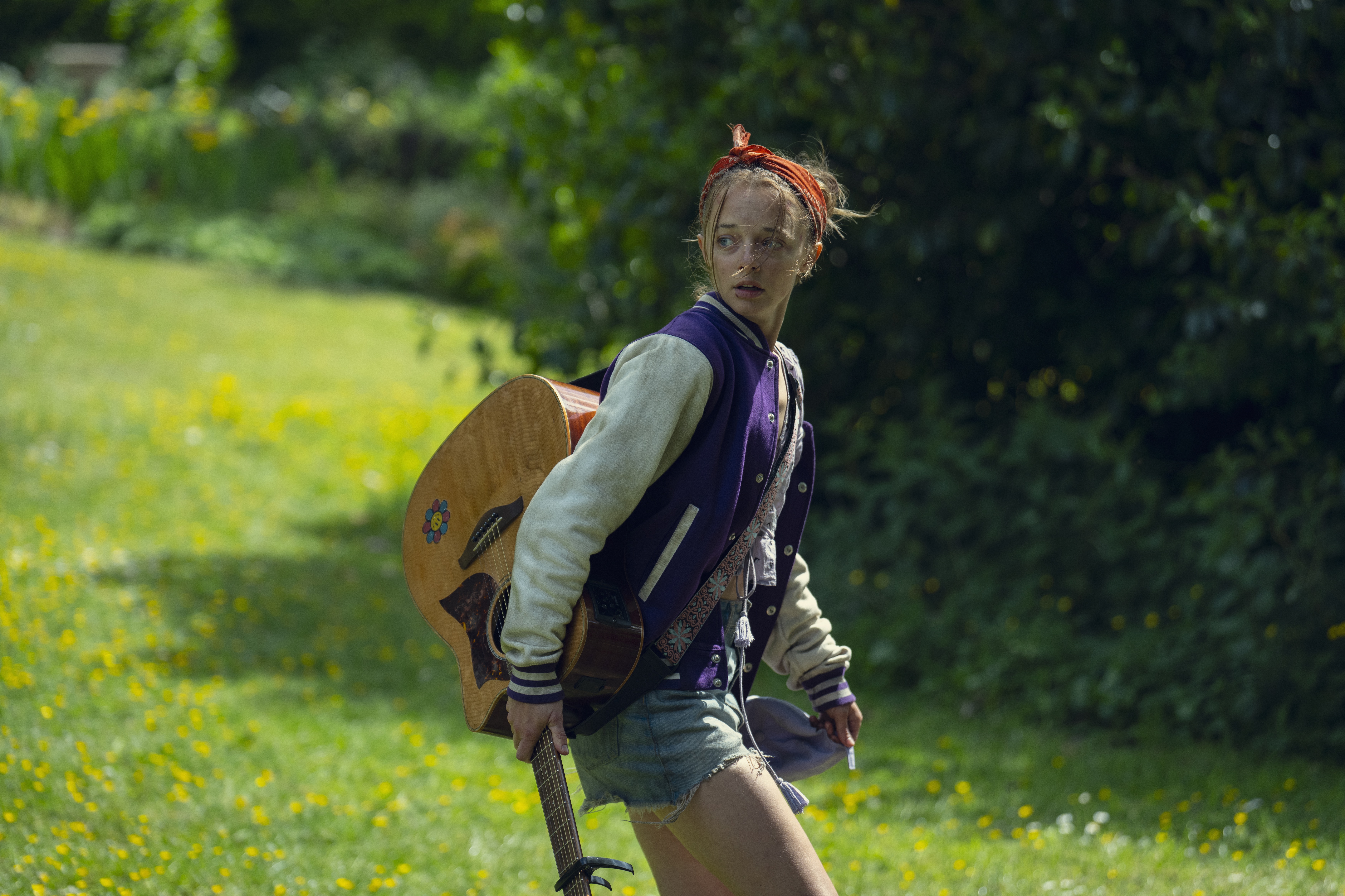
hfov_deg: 17.5
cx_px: 672
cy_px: 448
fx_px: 4371
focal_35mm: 117
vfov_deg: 11.7
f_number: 2.8
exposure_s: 1/2500
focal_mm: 117
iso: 400
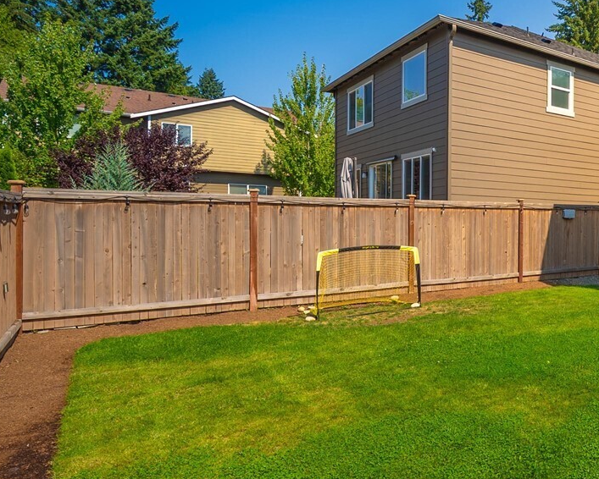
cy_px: 251
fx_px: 479
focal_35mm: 27
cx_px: 665
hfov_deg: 46.4
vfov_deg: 53.2
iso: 80
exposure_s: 1/125
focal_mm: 12
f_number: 7.1
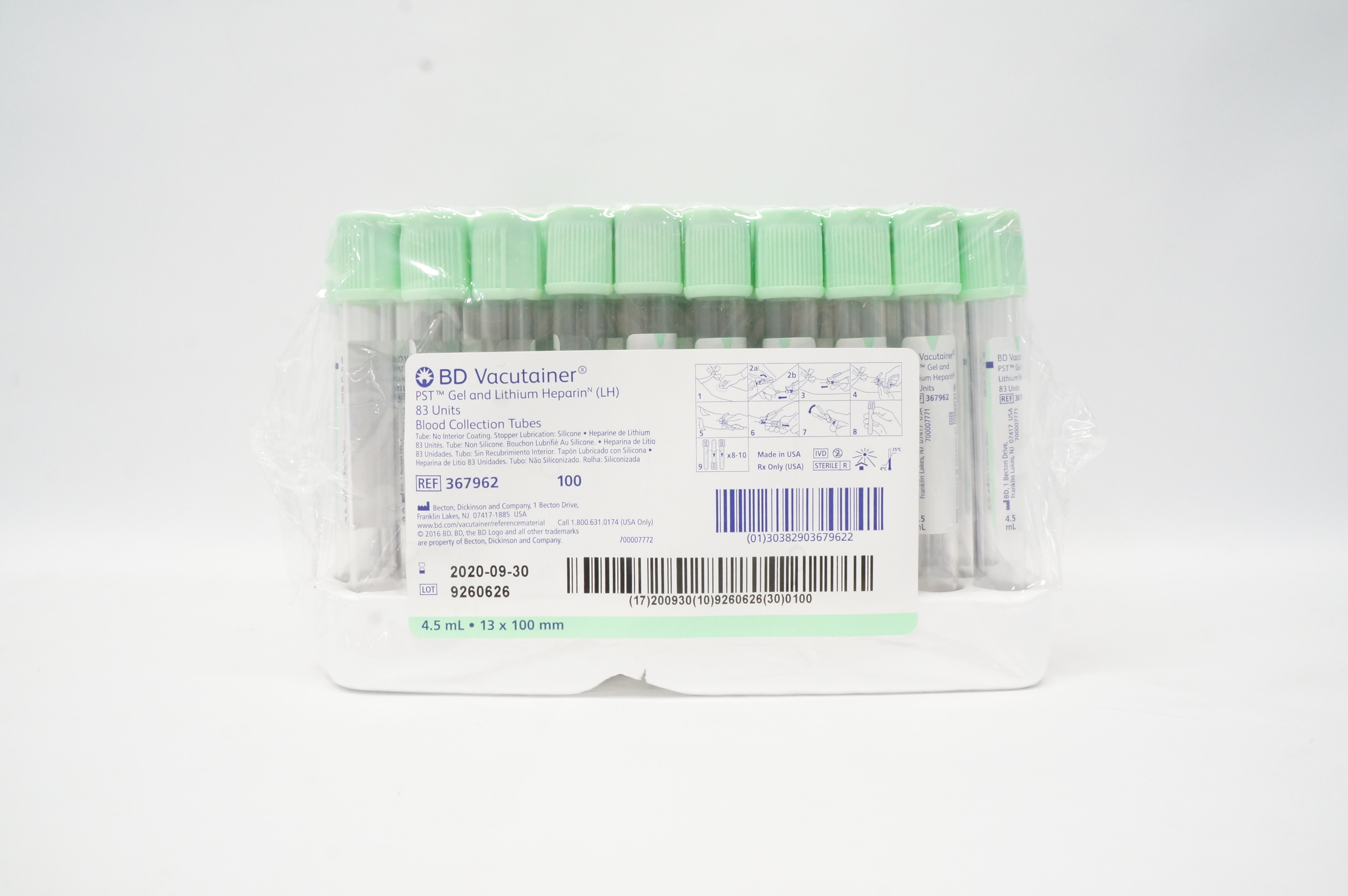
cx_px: 674
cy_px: 448
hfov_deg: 67.4
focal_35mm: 27
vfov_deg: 47.8
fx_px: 1010
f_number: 13
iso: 1600
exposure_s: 1/25
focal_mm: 18
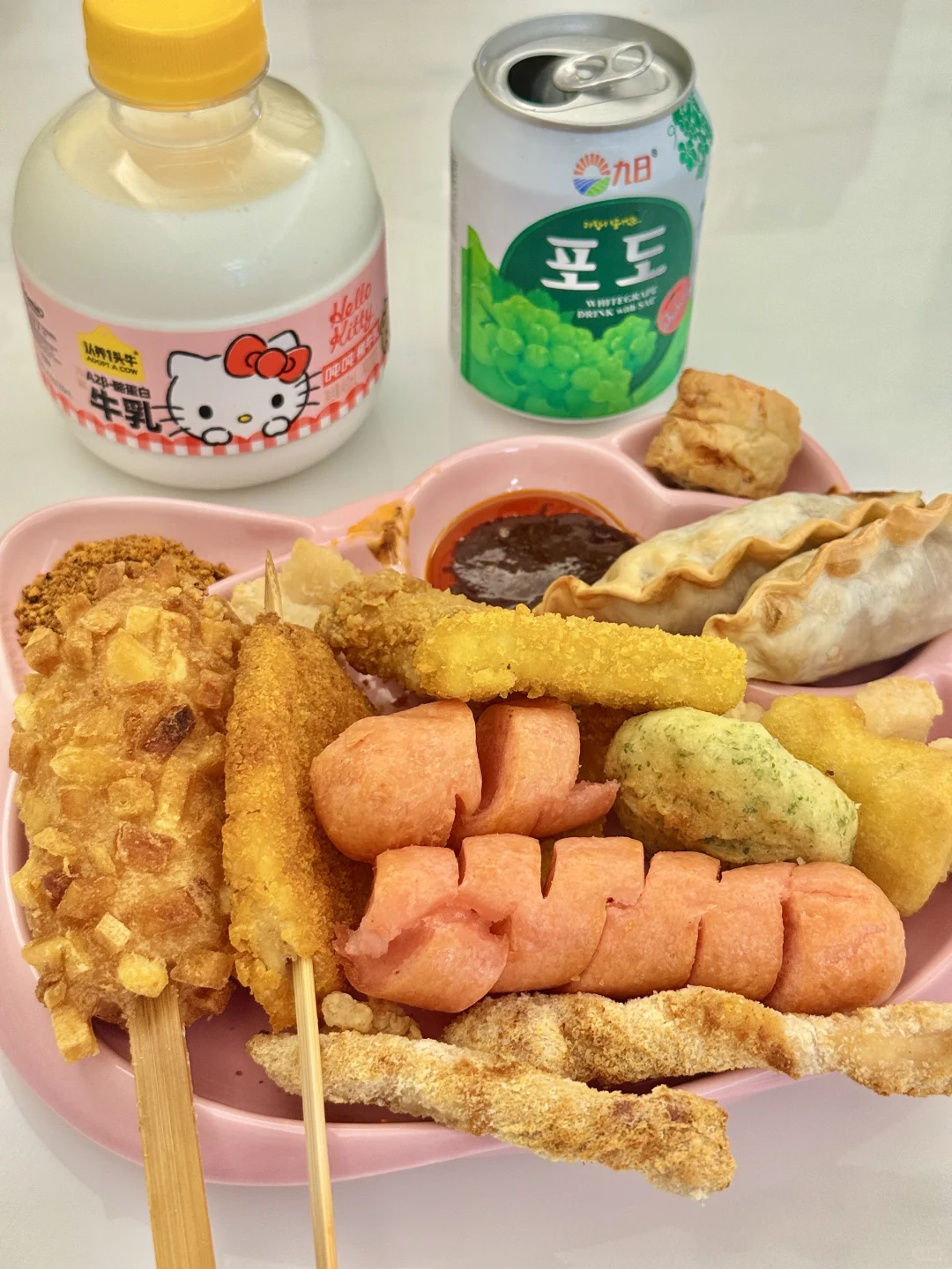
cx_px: 476
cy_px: 634
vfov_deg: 39.7
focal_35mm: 48
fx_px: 1760
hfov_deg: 30.3
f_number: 1.78
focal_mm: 6.76
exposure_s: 1/75
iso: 80
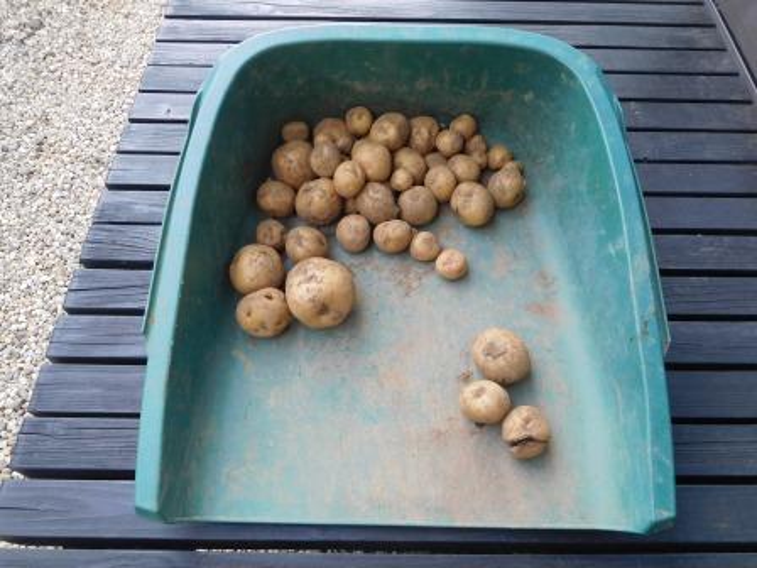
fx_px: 547
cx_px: 378
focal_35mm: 25
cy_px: 284
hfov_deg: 69.4
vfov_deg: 54.9
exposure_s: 1/40
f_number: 3.4
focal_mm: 4.5
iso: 125
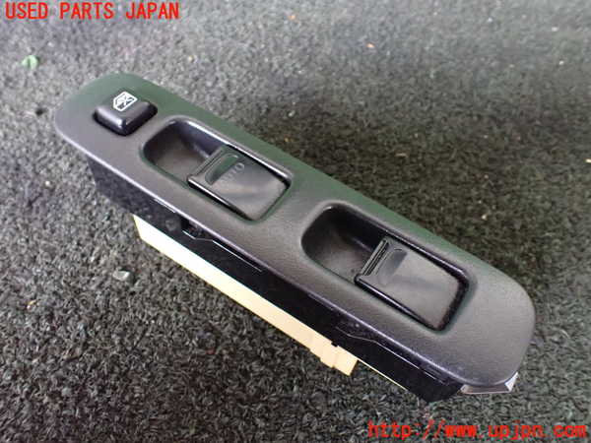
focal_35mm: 30
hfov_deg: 60.0
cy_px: 222
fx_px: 512
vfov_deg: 46.8
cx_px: 296
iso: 1250
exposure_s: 1/30
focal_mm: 5.4
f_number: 2.3
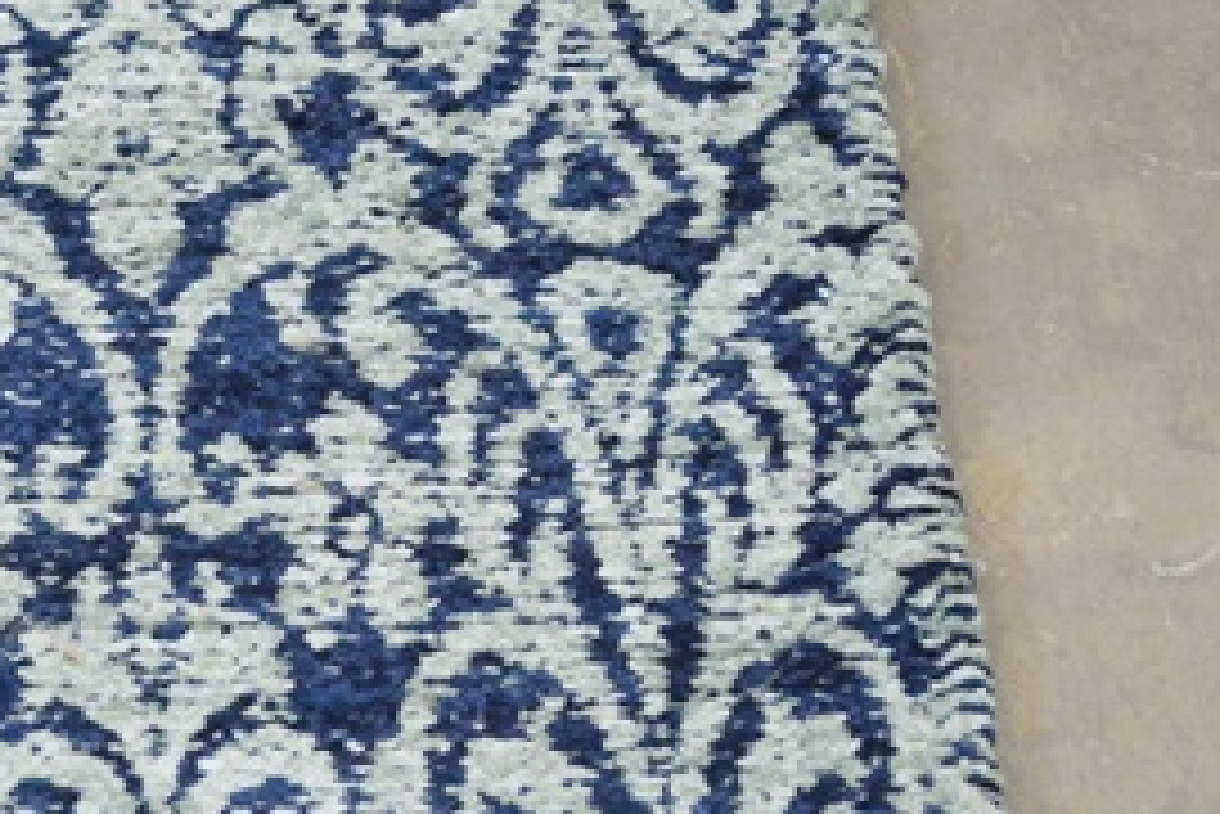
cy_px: 589
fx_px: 3831
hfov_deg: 17.8
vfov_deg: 12.1
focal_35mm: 113
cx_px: 104
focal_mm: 34
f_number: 5
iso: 720
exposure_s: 1/60
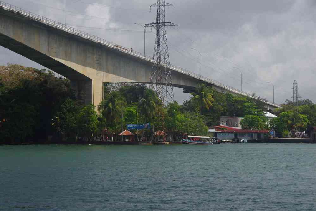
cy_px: 106
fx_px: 856
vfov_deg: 14.0
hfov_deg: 20.9
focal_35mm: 98
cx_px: 158
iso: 200
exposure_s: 1/125
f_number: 11
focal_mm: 65
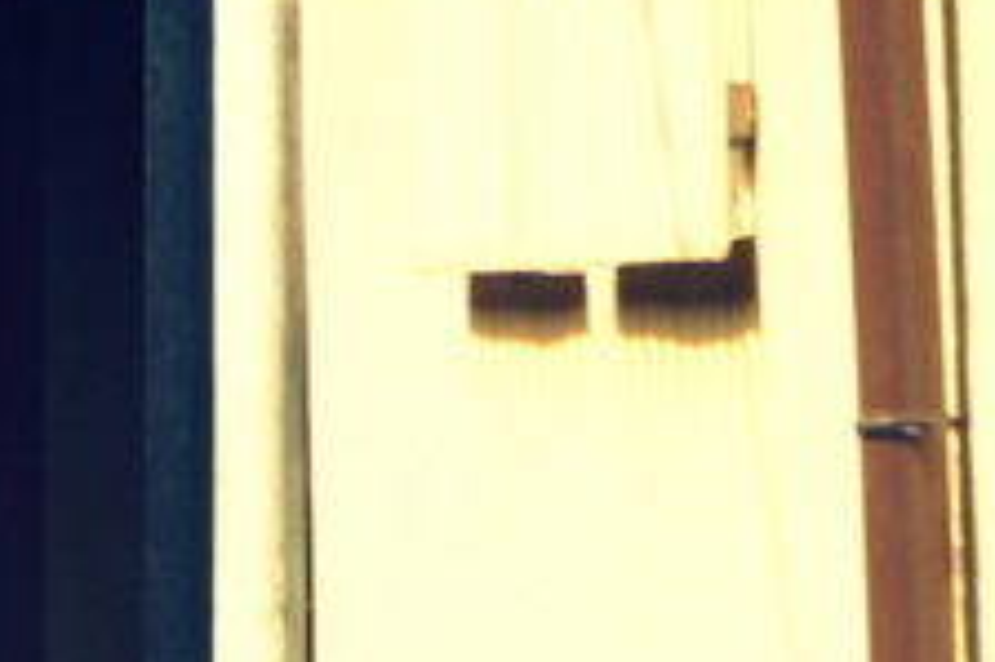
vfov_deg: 2.0
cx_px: -1048
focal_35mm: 686
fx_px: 18946
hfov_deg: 3.0
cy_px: -755
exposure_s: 1/320
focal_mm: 50
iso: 100
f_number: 5
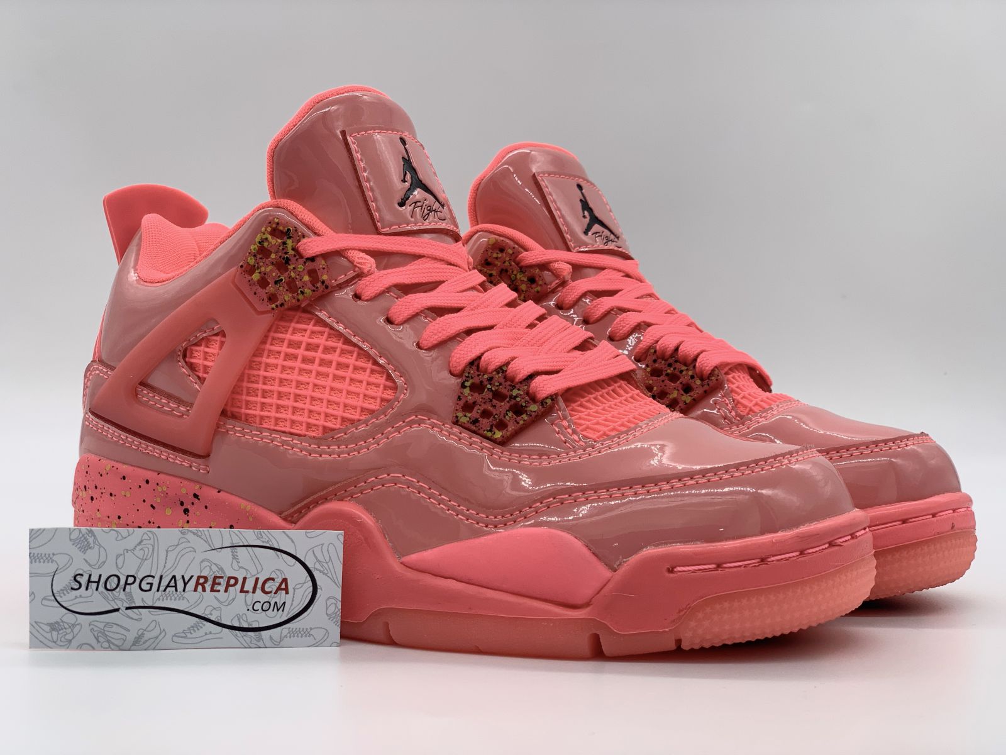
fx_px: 1511
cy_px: 378
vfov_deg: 28.0
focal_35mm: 52
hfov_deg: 36.8
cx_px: 503
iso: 16
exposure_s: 1/137
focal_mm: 6
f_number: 2.4
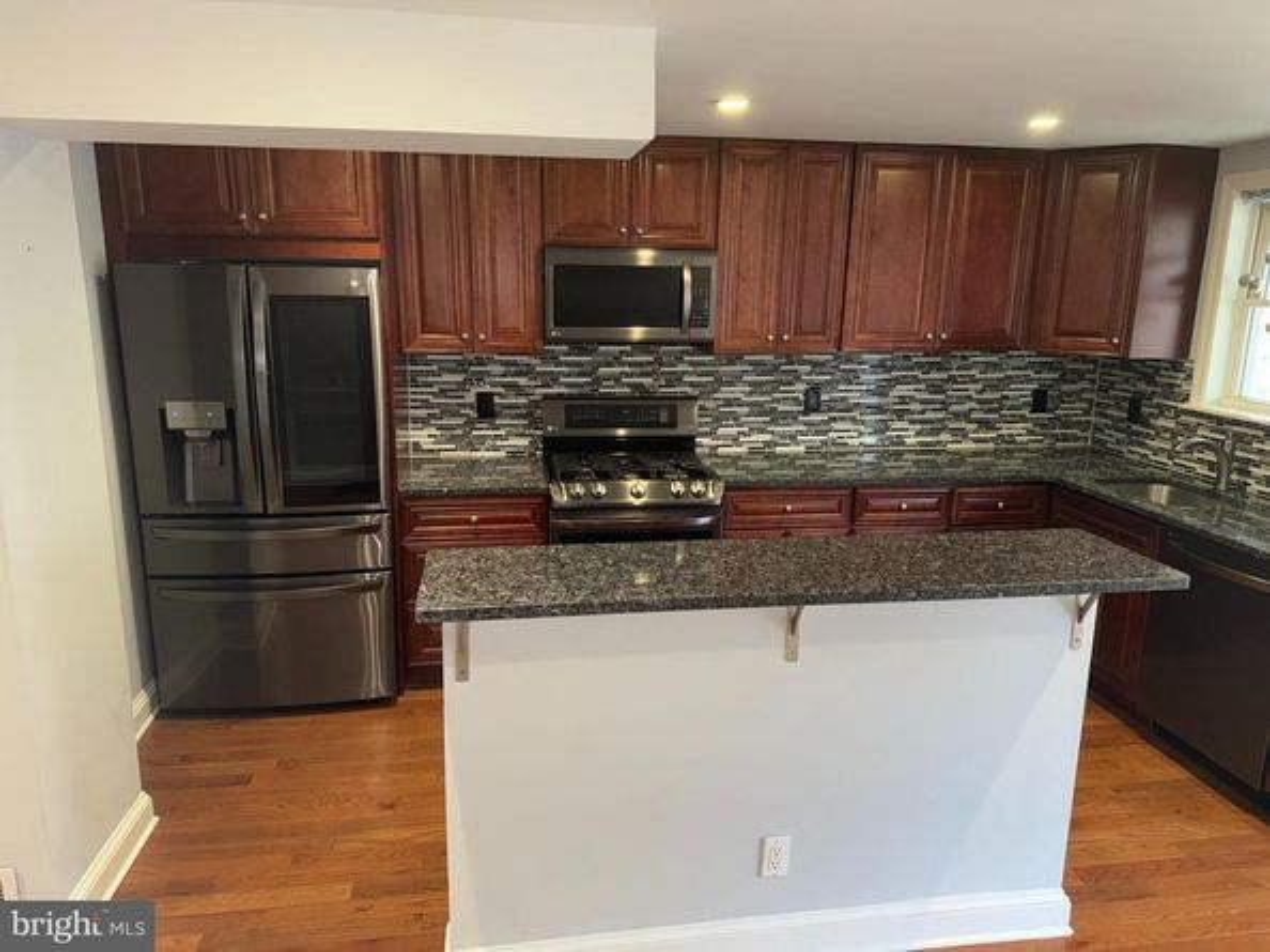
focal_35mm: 24
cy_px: 476
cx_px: 635
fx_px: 880
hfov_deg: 71.6
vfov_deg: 56.8
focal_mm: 6.76
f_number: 1.78
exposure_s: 1/18
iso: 80
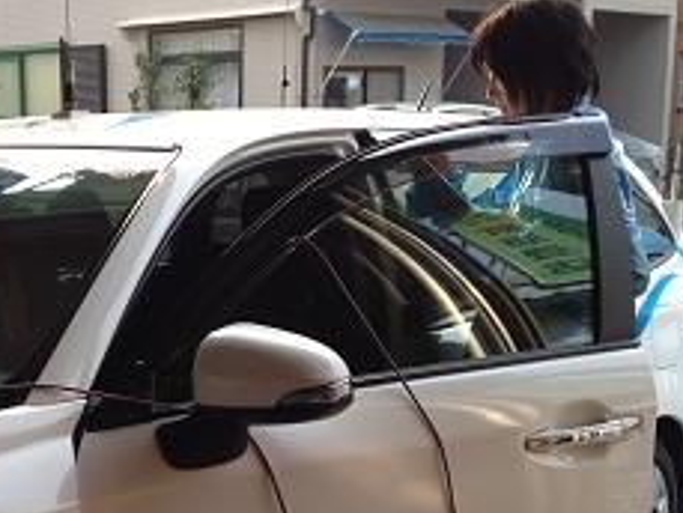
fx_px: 1481
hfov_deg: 25.4
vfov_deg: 19.4
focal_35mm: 75
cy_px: 447
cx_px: 119
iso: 50
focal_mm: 4.28
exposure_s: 1/211
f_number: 2.4
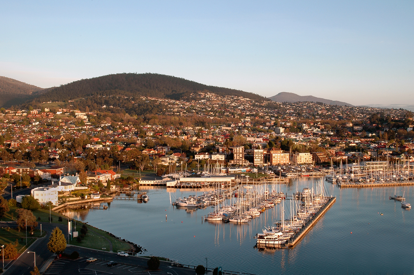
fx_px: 586
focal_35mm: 51
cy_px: 138
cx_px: 207
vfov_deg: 26.4
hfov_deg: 38.9
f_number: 16
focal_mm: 34
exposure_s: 1/25
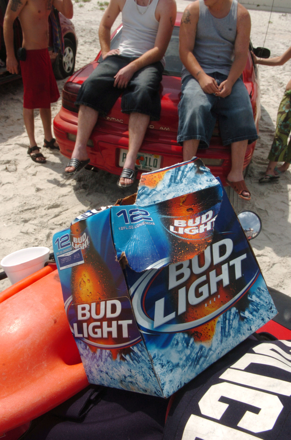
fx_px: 365
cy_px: 220
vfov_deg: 62.0
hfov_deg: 43.4
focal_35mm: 30
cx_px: 146
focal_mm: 20
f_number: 16
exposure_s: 1/250
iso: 200
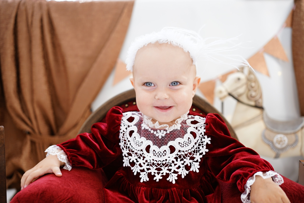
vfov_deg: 37.9
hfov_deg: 54.4
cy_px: 102
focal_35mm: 35
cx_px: 152
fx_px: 296
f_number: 2.8
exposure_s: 1/160
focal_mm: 35
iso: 250
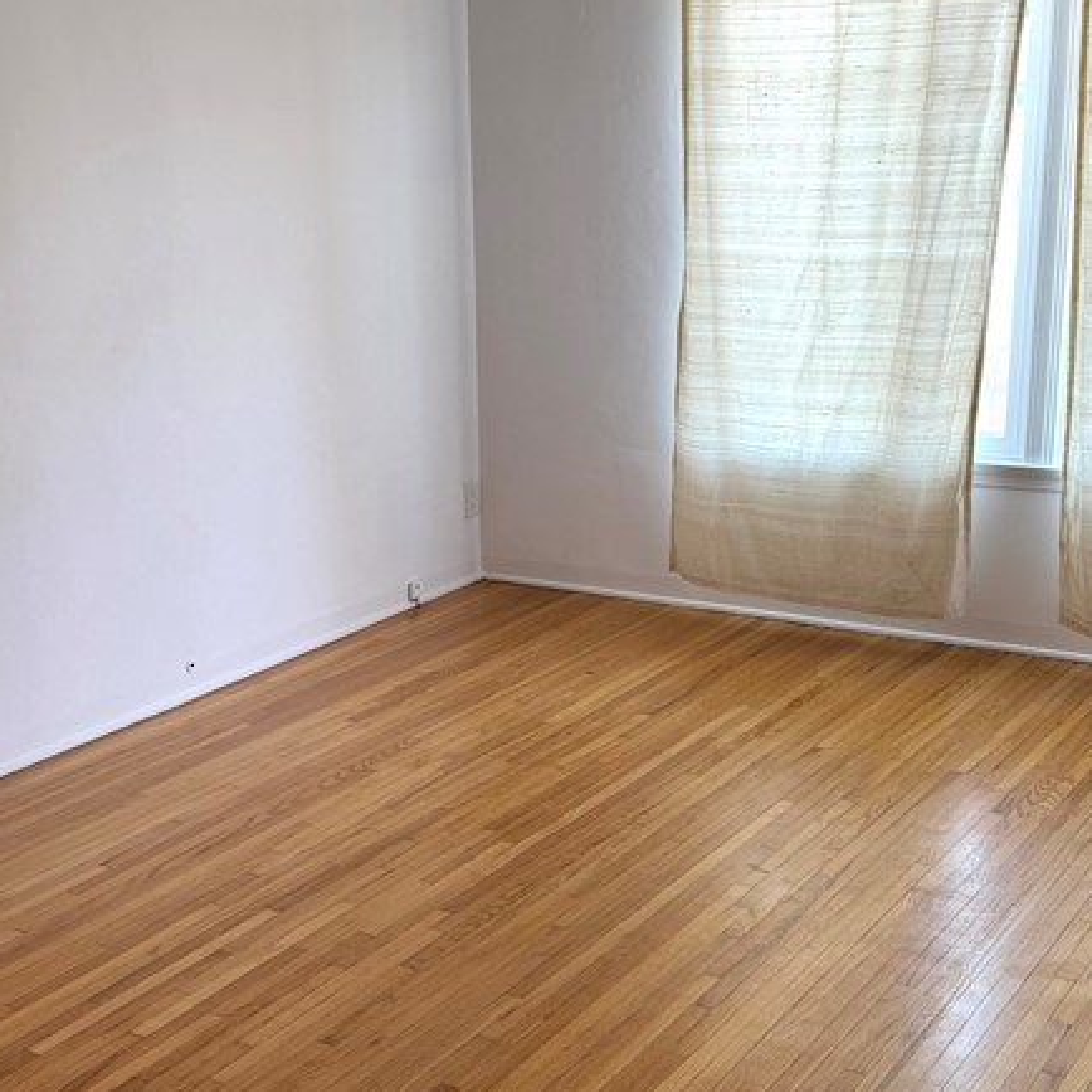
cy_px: 619
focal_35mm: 50
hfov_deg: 34.0
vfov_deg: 34.0
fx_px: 1785
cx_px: 478
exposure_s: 1/121
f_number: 1.78
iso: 125
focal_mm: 6.76
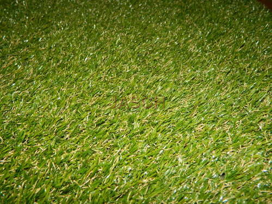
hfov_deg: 52.6
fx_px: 275
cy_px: 102
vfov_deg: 40.7
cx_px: 136
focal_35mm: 35
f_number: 9.4
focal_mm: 6.2
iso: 200
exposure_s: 1/40
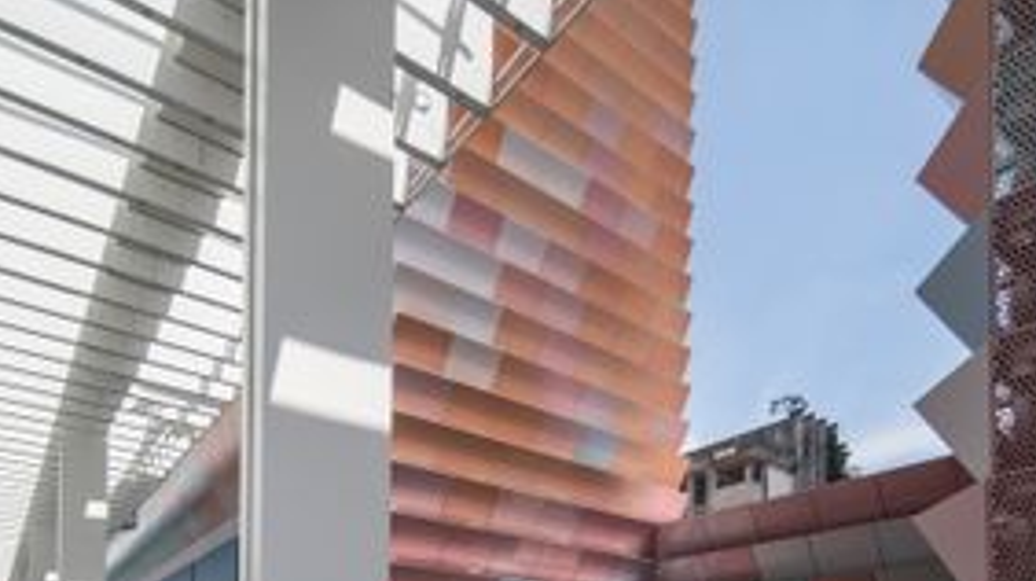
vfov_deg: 47.5
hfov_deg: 76.4
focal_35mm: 24
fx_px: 659
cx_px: 512
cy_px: 309
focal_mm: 15
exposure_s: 1/200
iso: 100
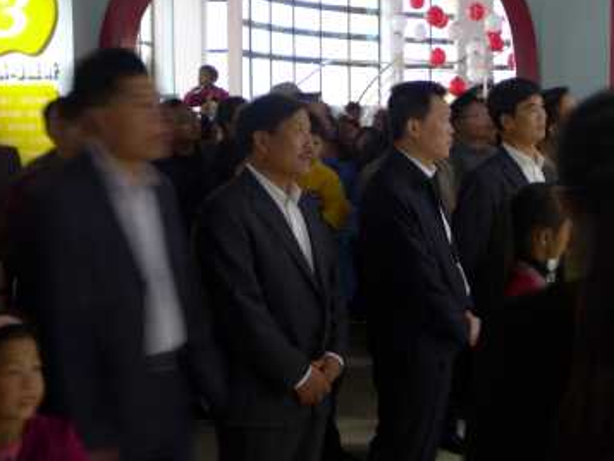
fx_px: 994
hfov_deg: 34.0
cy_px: 233
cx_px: 411
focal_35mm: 56
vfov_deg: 26.1
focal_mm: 7.9
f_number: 1.7
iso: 100
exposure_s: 1/4
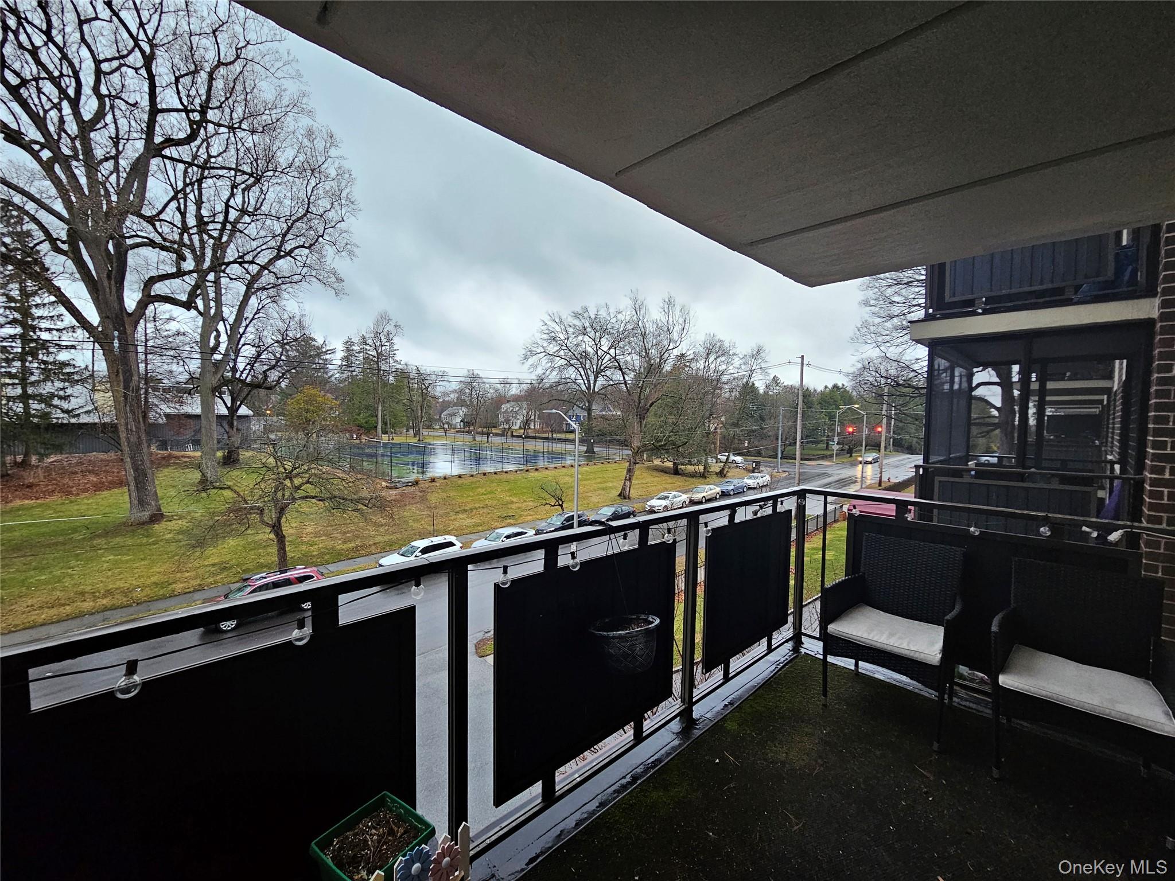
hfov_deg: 106.2
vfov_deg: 89.9
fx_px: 441
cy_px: 440
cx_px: 588
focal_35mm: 13
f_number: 2.2
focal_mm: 2.2
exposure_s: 1/60
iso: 200
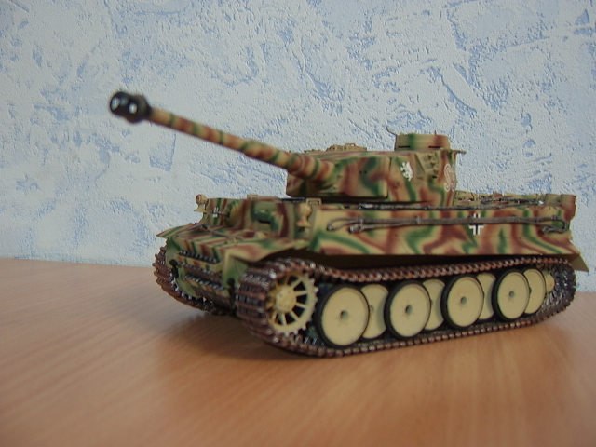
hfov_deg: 58.4
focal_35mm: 31
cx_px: 298
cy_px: 224
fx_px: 534
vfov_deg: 45.4
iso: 100
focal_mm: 8.13
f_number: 2.7
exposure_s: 1/5
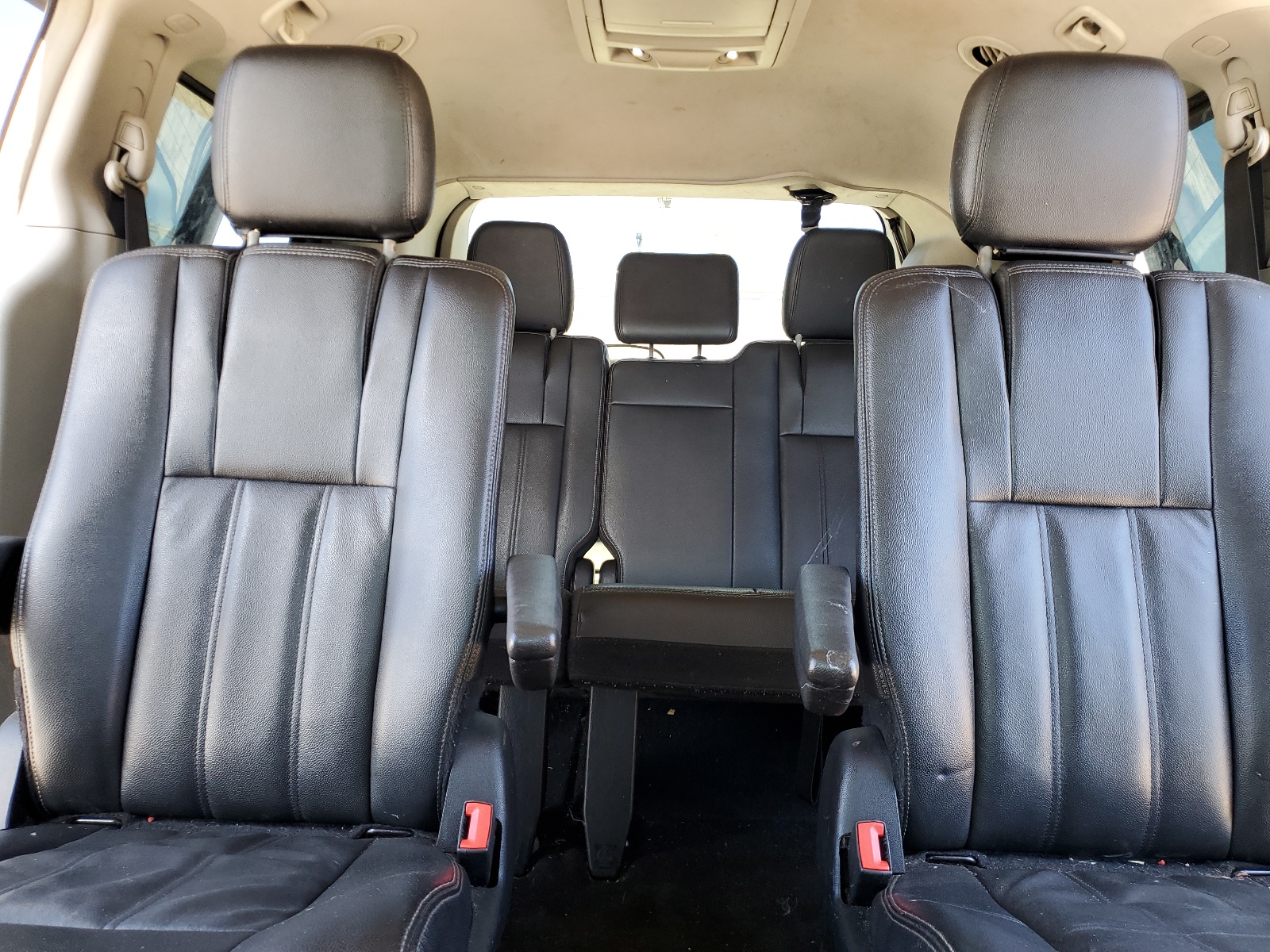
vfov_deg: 53.1
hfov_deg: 67.3
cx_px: 635
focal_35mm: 26
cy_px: 476
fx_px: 954
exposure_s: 1/60.2
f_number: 1.5
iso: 54
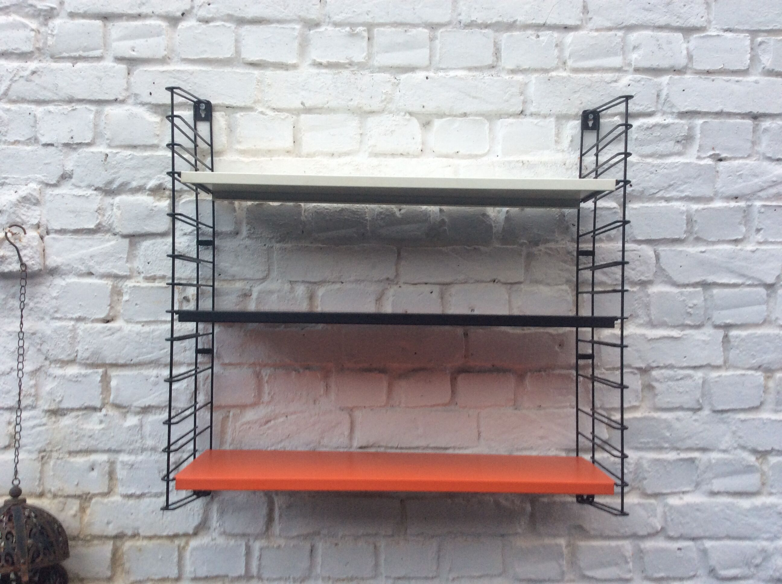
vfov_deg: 44.1
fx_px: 722
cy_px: 292
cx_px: 391
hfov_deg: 56.9
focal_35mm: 32
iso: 50
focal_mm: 3.3
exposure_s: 1/25
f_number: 2.4
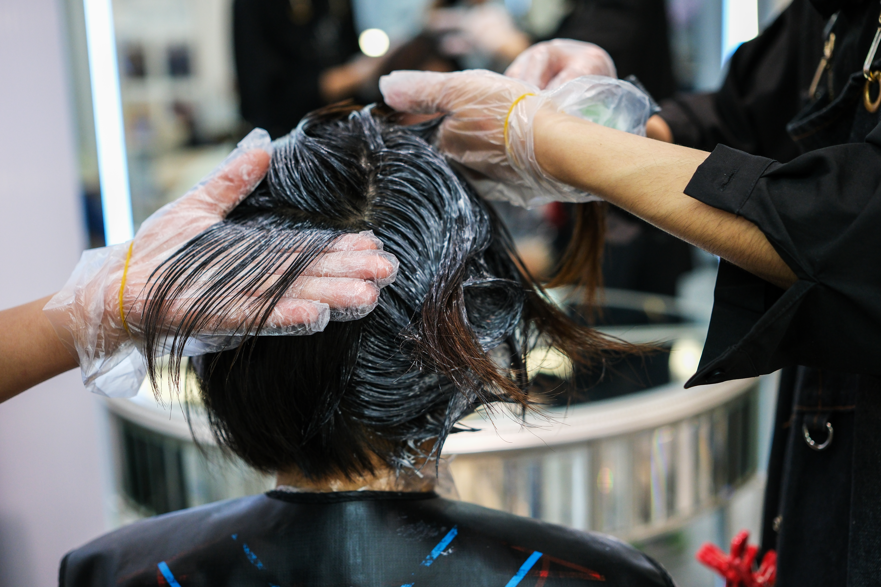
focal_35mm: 50
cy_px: 294
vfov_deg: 27.0
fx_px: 1224
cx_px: 440
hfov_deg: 39.6
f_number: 2
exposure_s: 1/320
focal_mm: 33
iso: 800
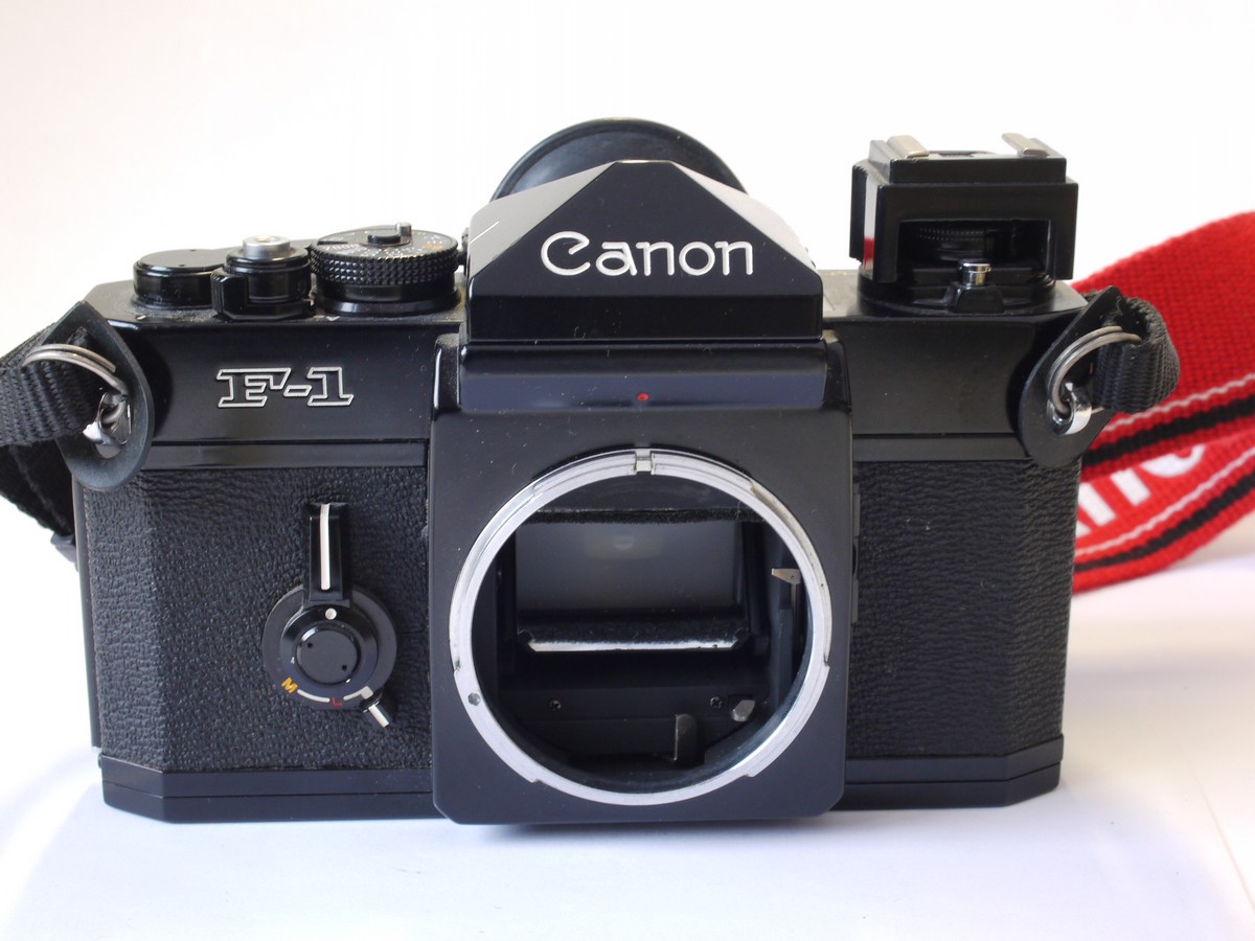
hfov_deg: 32.2
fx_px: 2175
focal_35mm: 60
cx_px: 628
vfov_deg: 24.4
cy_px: 470
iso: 400
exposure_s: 1/6
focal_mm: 30
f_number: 10
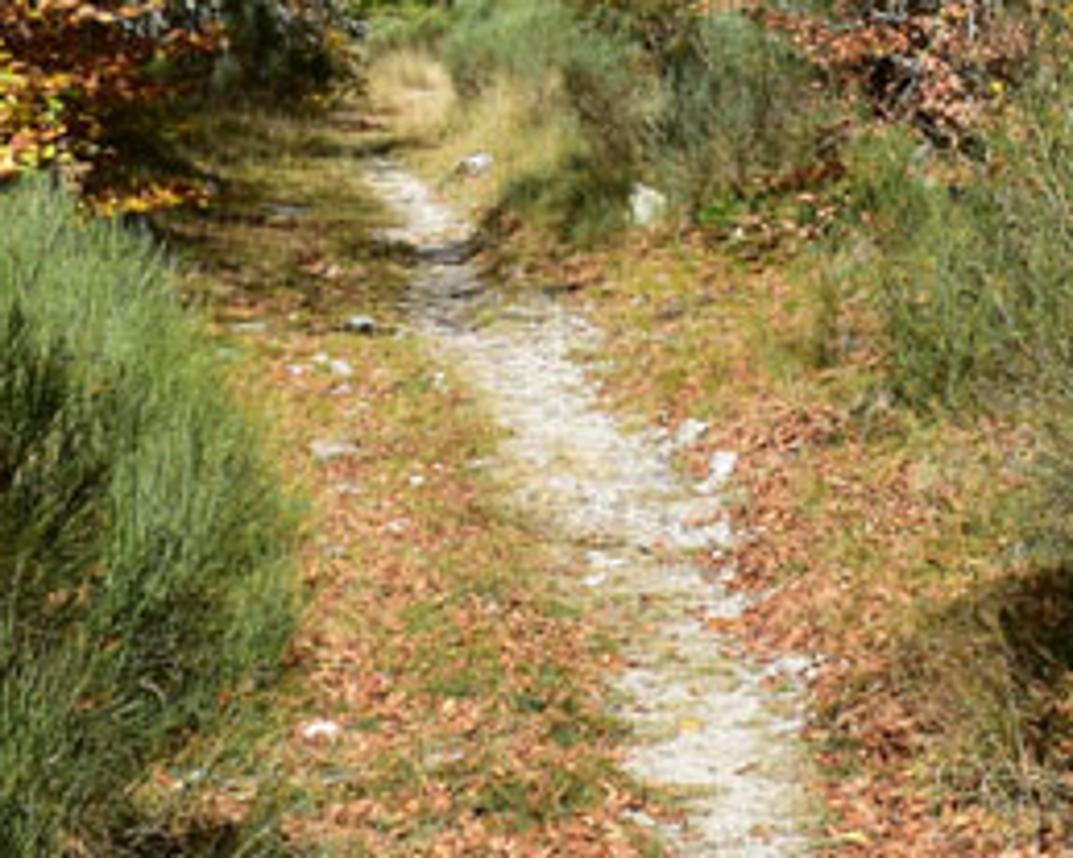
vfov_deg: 15.6
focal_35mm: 98
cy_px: 184
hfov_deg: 19.5
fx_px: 3111
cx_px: 394
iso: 400
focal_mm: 18
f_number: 13
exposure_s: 1/400
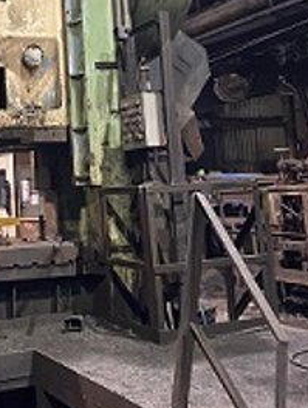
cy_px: 102
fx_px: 698
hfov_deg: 24.2
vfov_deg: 32.0
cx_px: 33
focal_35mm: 59
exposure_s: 1/30
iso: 500
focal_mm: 4.25
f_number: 1.8
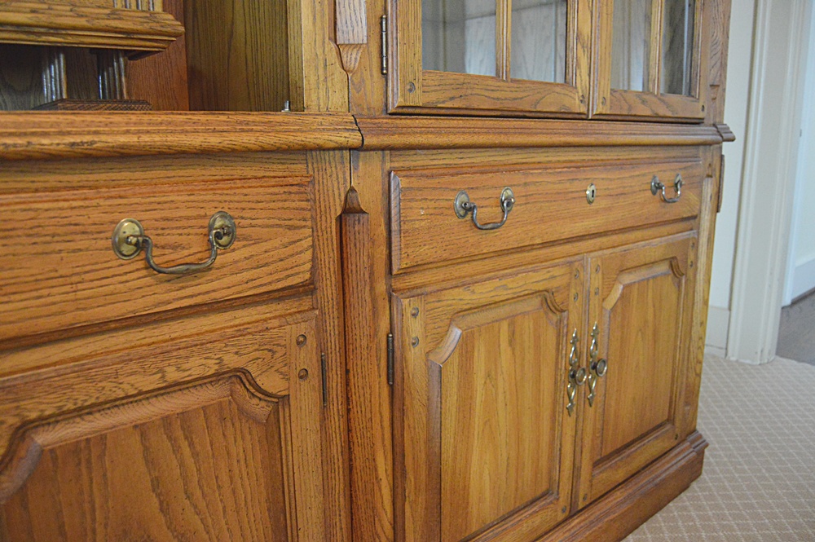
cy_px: 271
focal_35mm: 27
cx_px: 408
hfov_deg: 67.4
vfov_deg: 47.9
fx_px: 611
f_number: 3.5
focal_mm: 18
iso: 3200
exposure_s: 1/60
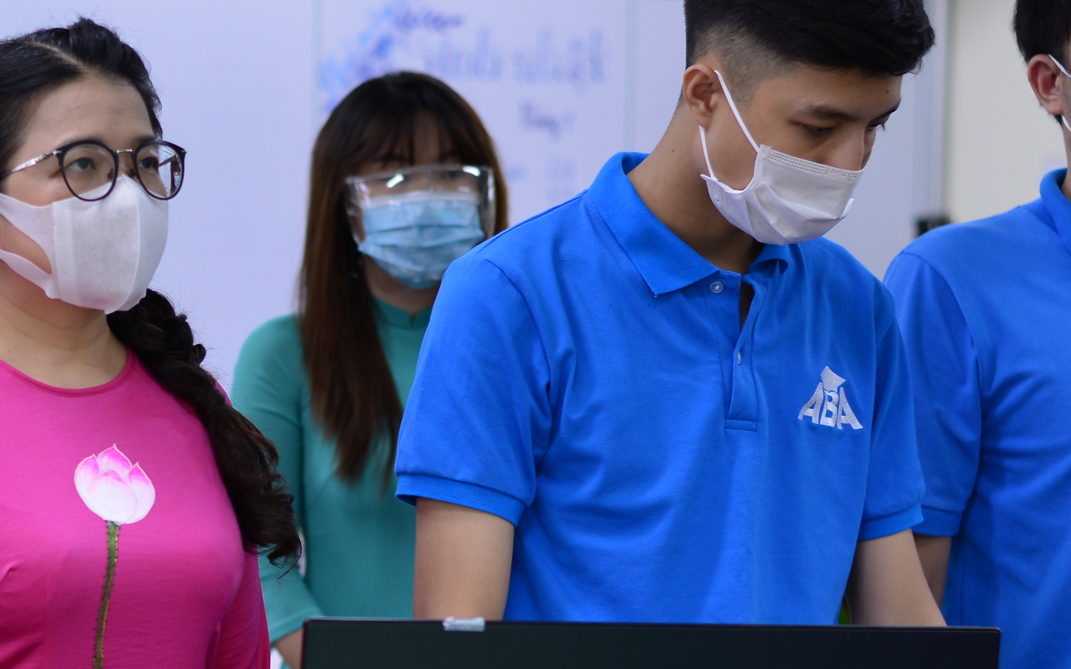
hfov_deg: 14.1
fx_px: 4291
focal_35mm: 147
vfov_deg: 8.9
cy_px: 501
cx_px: 148
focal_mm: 50
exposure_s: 1/125
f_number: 2.2
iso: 320
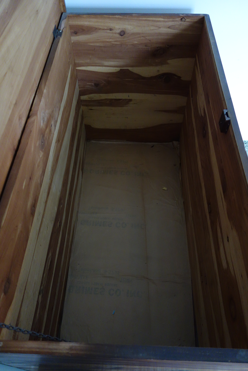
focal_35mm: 28
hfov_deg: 46.4
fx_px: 289
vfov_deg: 65.5
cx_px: 124
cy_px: 186
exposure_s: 1/30
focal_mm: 10.4
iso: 800
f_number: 1.8
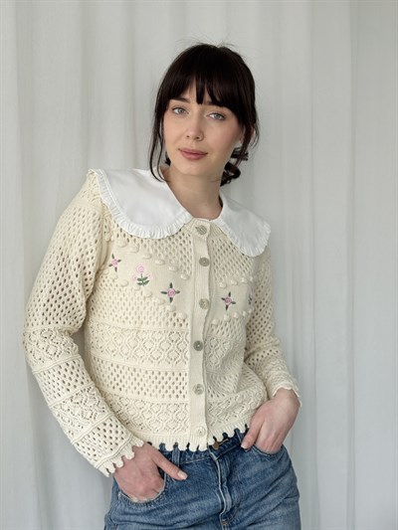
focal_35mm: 48
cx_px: 199
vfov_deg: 39.6
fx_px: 736
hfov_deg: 30.3
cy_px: 265
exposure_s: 1/425
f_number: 1.78
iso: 64
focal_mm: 6.76
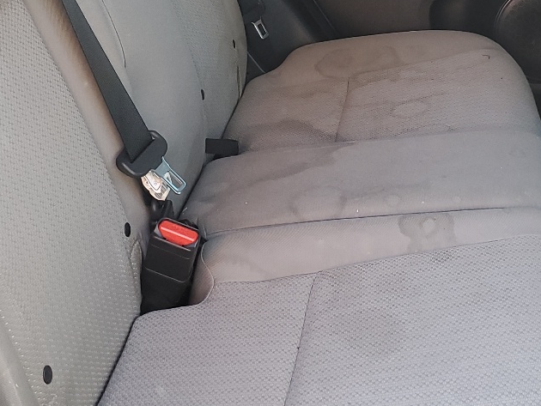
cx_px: 395
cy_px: 15
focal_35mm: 66
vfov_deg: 21.6
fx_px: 1032
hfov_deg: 29.0
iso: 80
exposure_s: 1/120
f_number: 1.5
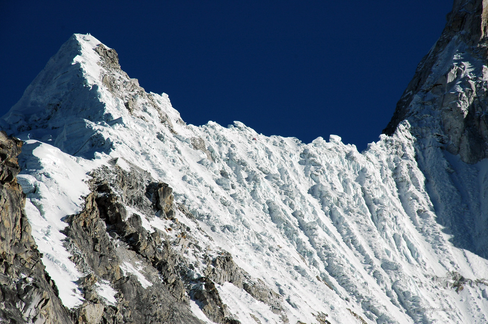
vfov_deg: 4.6
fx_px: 4062
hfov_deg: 6.9
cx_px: 244
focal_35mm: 300
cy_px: 162
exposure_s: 1/640
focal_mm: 200
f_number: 10
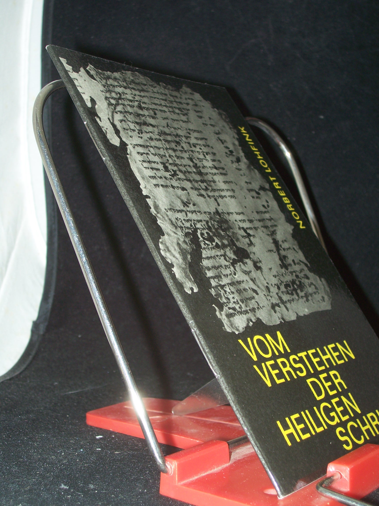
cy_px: 253
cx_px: 190
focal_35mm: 53
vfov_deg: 36.2
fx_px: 774
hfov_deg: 27.5
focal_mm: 8.7
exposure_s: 1/80
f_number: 3.2
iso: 80
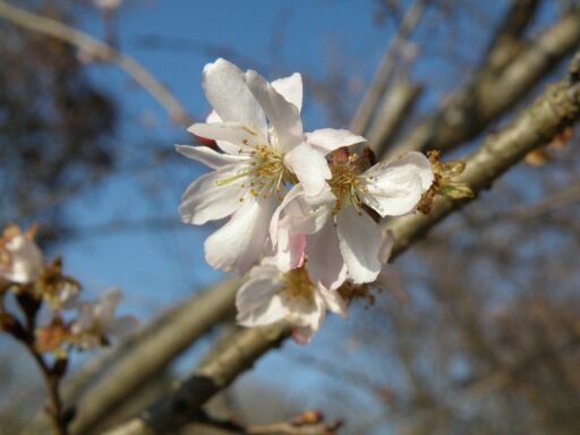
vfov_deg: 26.6
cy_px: 218
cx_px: 290
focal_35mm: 55
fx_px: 922
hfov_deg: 34.9
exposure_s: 1/400
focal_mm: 9.77
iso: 64
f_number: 5.6
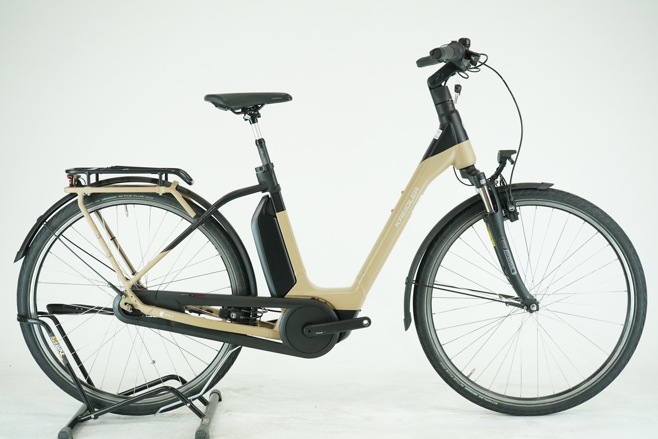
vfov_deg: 27.0
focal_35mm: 50
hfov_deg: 39.6
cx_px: 329
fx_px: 914
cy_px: 220
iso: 1600
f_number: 5.6
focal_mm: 50
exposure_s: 1/200
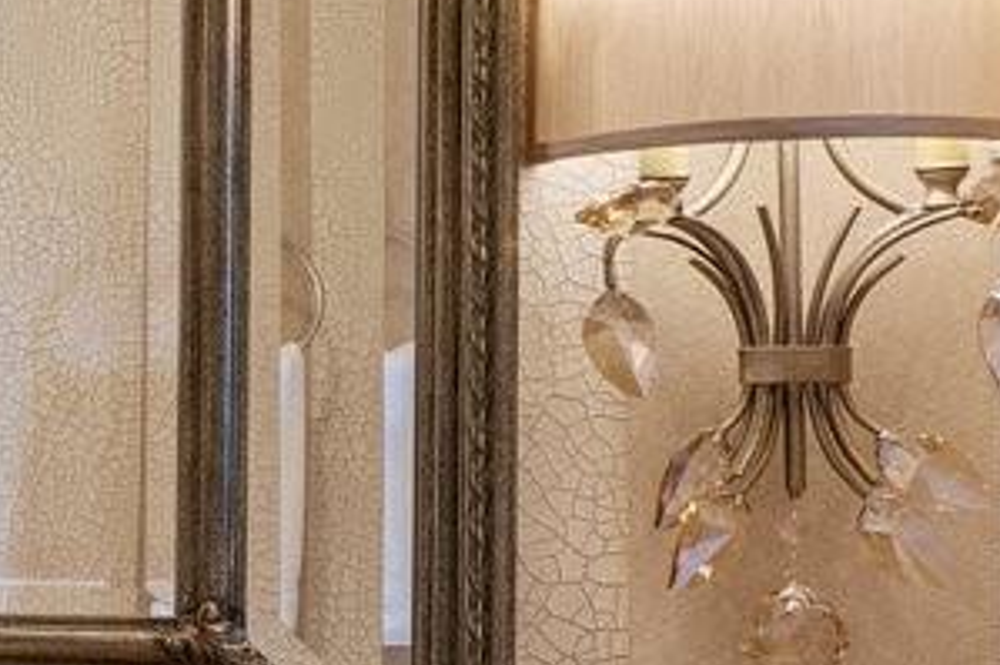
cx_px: -1130
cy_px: 428
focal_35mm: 90
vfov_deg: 15.2
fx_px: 2499
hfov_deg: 16.1
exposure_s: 1.3
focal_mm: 14
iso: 250
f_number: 7.1
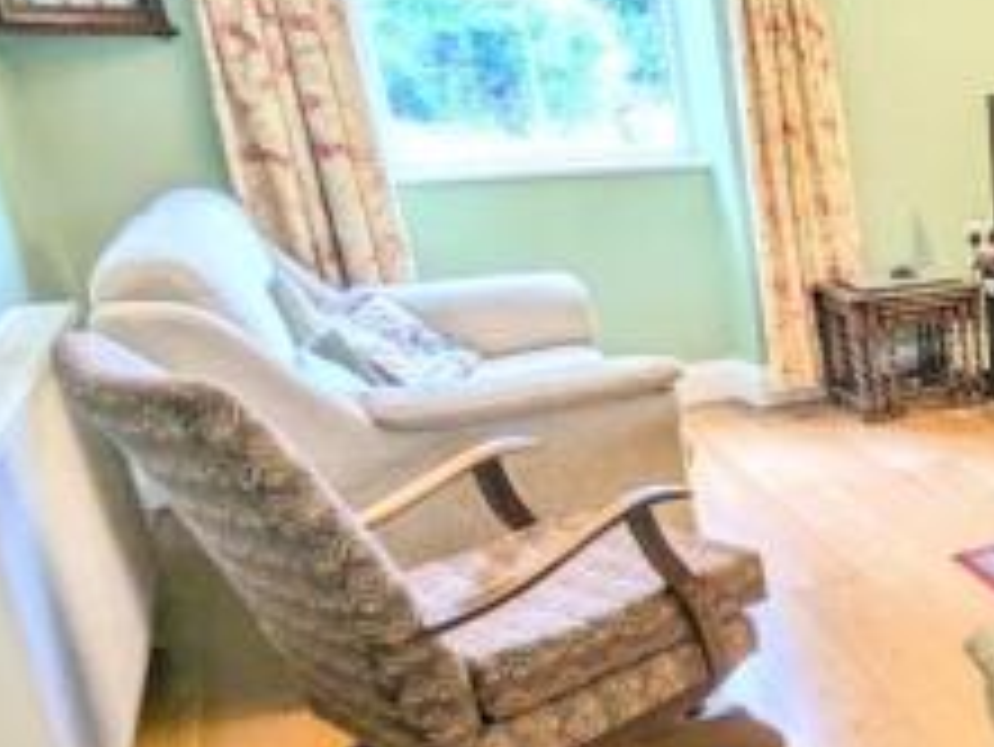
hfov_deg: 33.8
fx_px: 1207
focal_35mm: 42
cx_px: 1259
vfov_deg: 34.2
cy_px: 479
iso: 168
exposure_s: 1/33.3
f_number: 2.2
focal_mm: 2.35
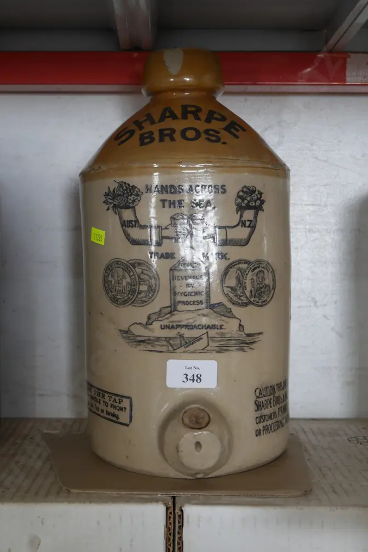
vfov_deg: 44.5
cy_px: 276
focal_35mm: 44
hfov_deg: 30.5
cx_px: 167
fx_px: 675
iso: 640
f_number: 4.6
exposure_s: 1/60
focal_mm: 21
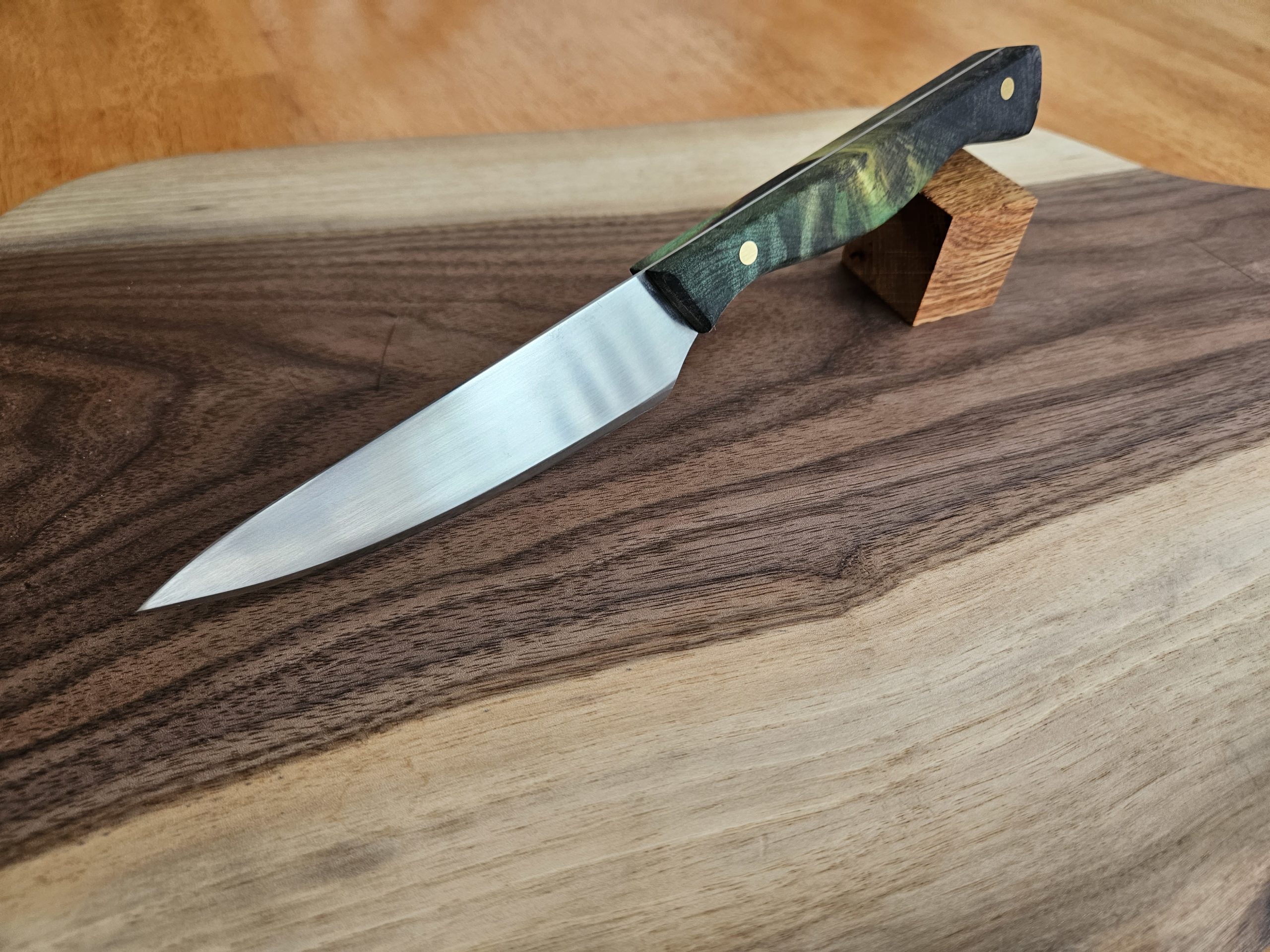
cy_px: 476
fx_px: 844
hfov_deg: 73.9
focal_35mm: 23
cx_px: 635
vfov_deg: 58.9
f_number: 1.8
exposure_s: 1/180
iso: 125
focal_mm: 5.4
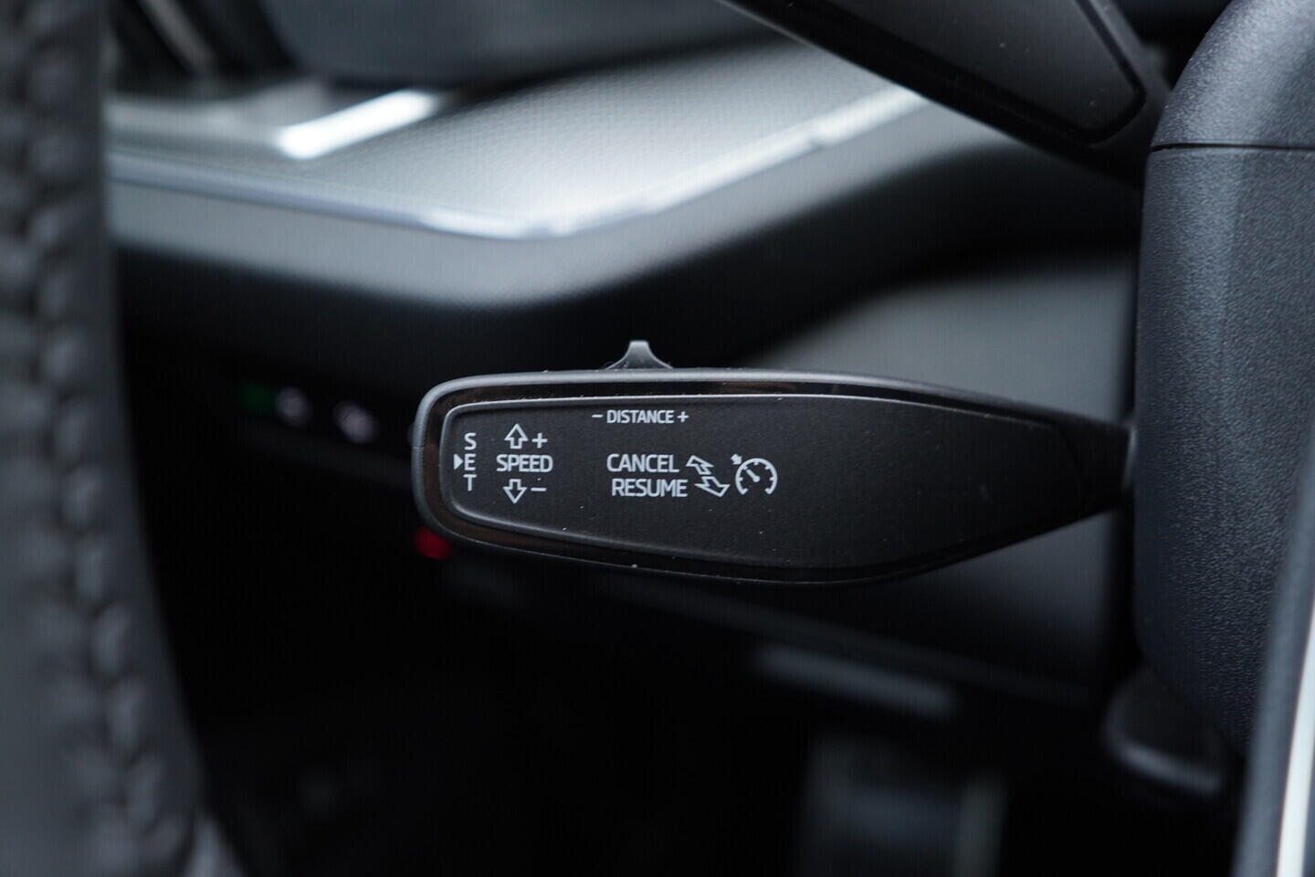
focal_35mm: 36
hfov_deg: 53.1
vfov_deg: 36.9
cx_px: 658
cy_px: 438
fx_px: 1315
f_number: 2.8
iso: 400
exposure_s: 1/40
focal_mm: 24
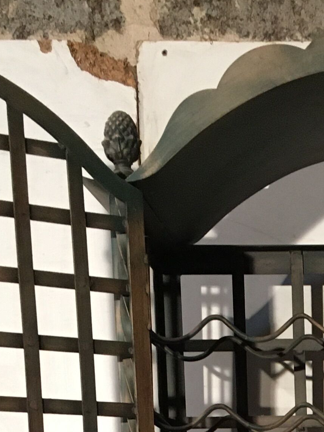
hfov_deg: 14.0
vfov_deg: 17.0
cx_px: 414
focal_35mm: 102
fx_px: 1272
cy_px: 690
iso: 160
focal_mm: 4.15
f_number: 2.2
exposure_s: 1/33
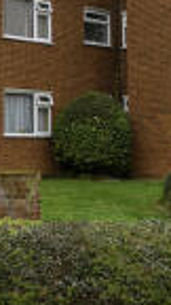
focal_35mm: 83
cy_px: 111
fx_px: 669
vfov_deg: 25.5
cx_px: 3
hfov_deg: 14.4
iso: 250
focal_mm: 24
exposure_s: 1/100
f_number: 4.5
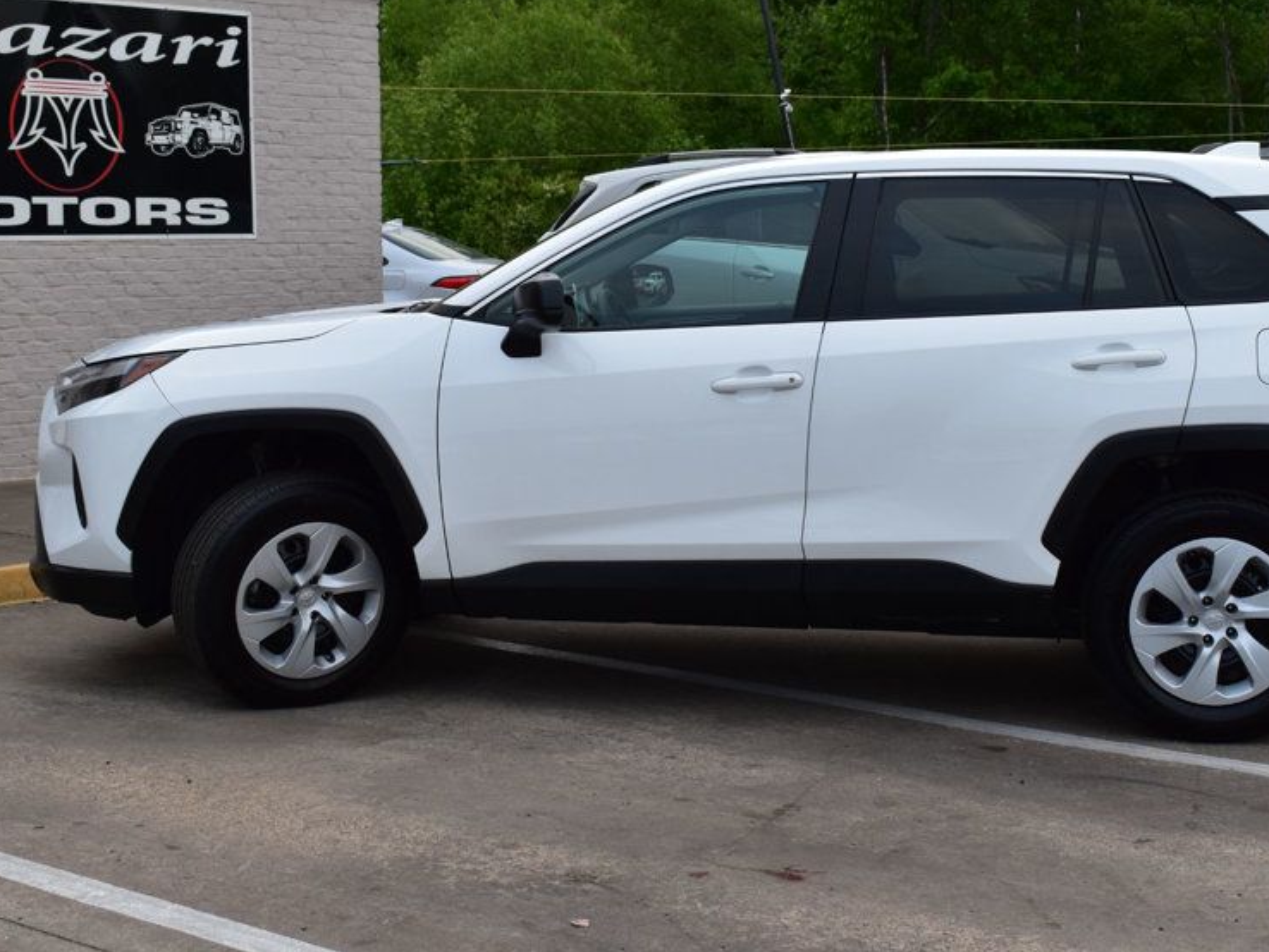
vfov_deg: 22.9
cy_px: 385
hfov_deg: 30.2
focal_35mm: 64
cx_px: 679
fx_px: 2347
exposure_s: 1/80
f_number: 9
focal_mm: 32
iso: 400
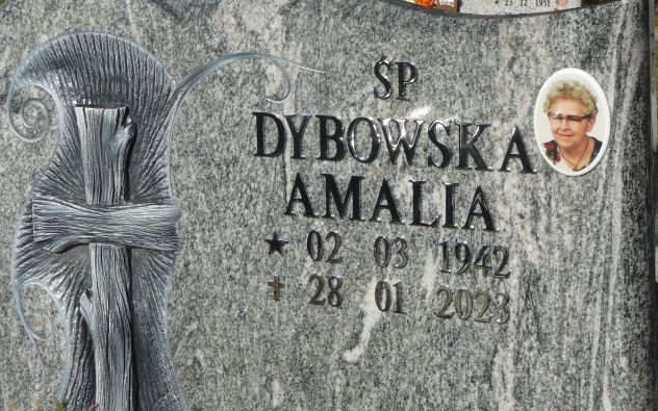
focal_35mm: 88
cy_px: 183
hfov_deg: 23.6
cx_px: 332
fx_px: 1578
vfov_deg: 14.8
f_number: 6.3
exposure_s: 1/400
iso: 80
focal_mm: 12.2
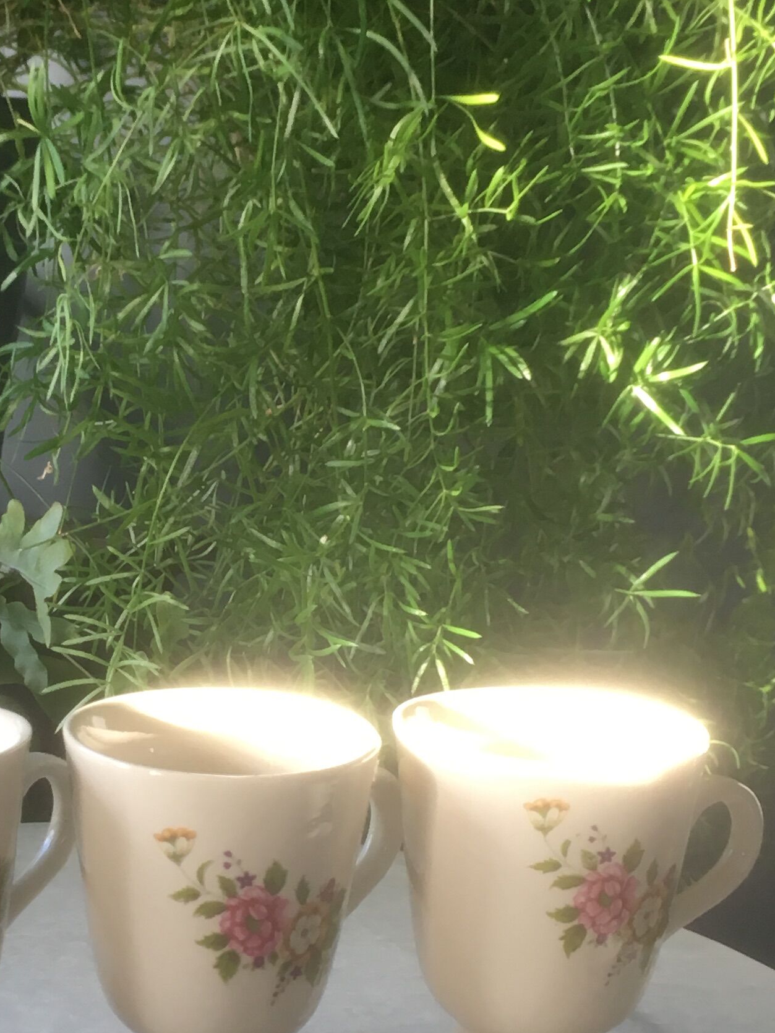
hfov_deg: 20.6
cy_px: 651
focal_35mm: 70
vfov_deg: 27.7
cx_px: 88
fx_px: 2089
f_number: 2.2
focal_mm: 4.15
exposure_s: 1/33
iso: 25
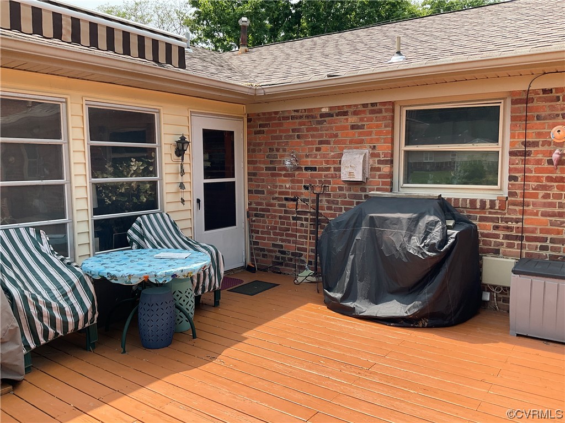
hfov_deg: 61.7
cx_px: 282
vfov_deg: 48.2
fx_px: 473
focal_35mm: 29
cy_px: 212
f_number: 1.8
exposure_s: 1/792
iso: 16
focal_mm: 3
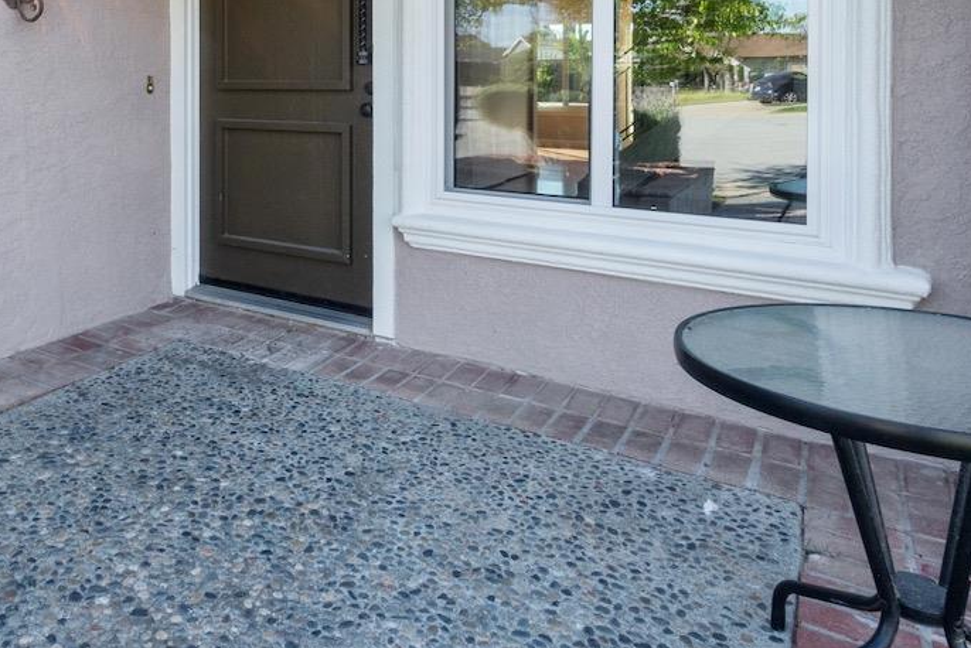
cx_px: 286
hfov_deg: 62.9
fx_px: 756
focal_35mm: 28
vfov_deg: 43.0
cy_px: 81
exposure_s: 1/80
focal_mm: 10
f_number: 11
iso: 800
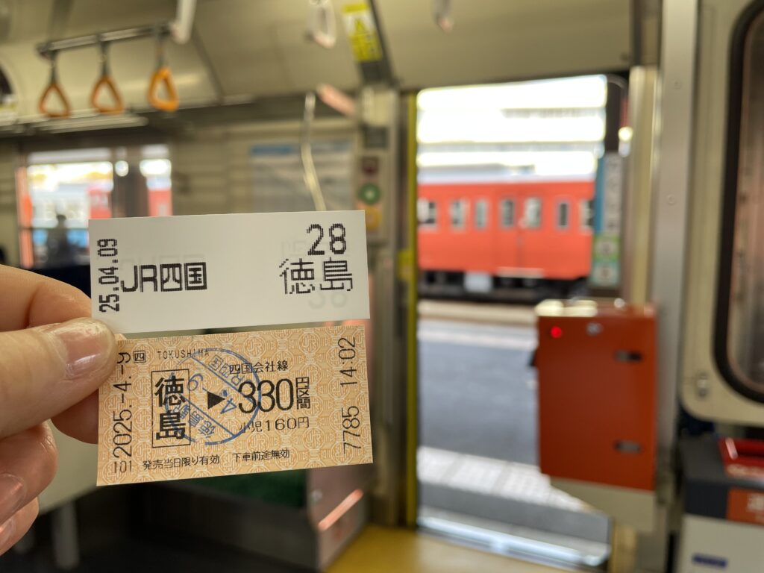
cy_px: 286
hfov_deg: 67.3
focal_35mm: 26
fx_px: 574
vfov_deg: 53.1
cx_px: 382
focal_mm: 4.2
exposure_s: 1/121
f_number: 1.6
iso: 40
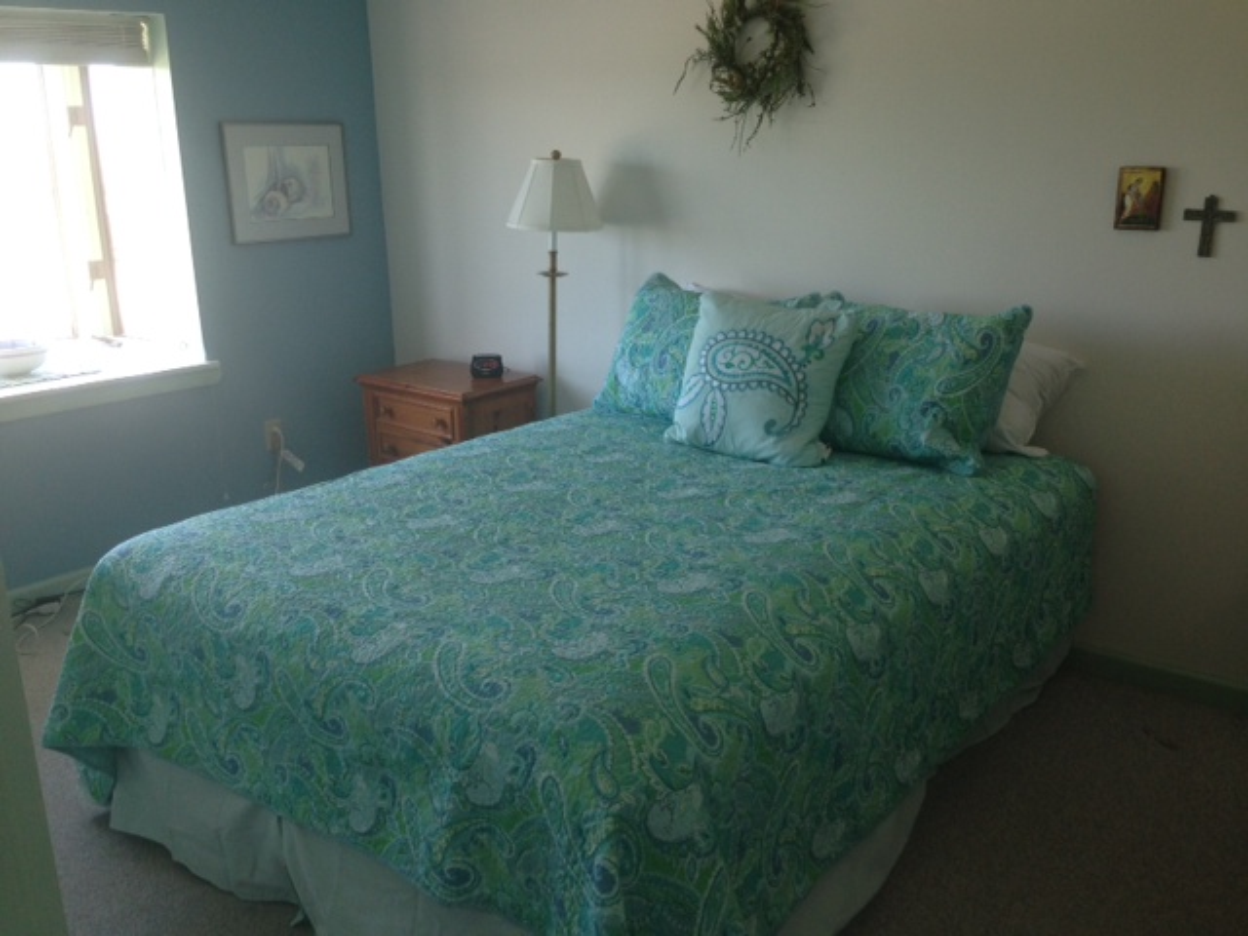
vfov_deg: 42.9
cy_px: 468
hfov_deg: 55.4
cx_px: 624
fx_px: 1190
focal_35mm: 33
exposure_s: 1/60
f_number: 2.4
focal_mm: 4.12
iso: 64
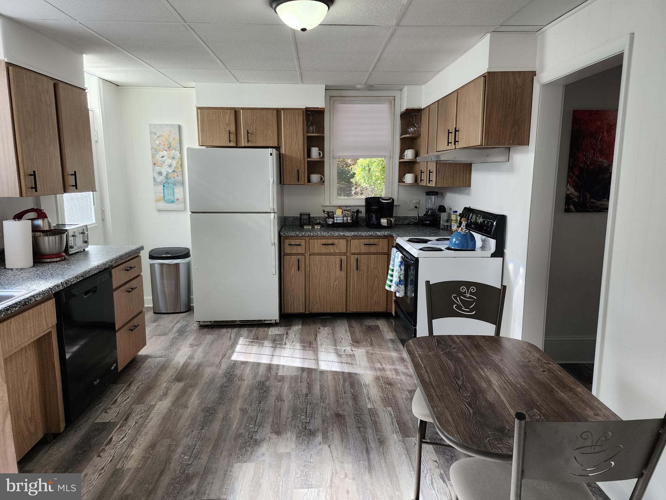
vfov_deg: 58.9
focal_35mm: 23
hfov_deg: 73.9
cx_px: 333
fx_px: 443
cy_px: 250
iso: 100
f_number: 1.8
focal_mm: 6.4
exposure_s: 1/180
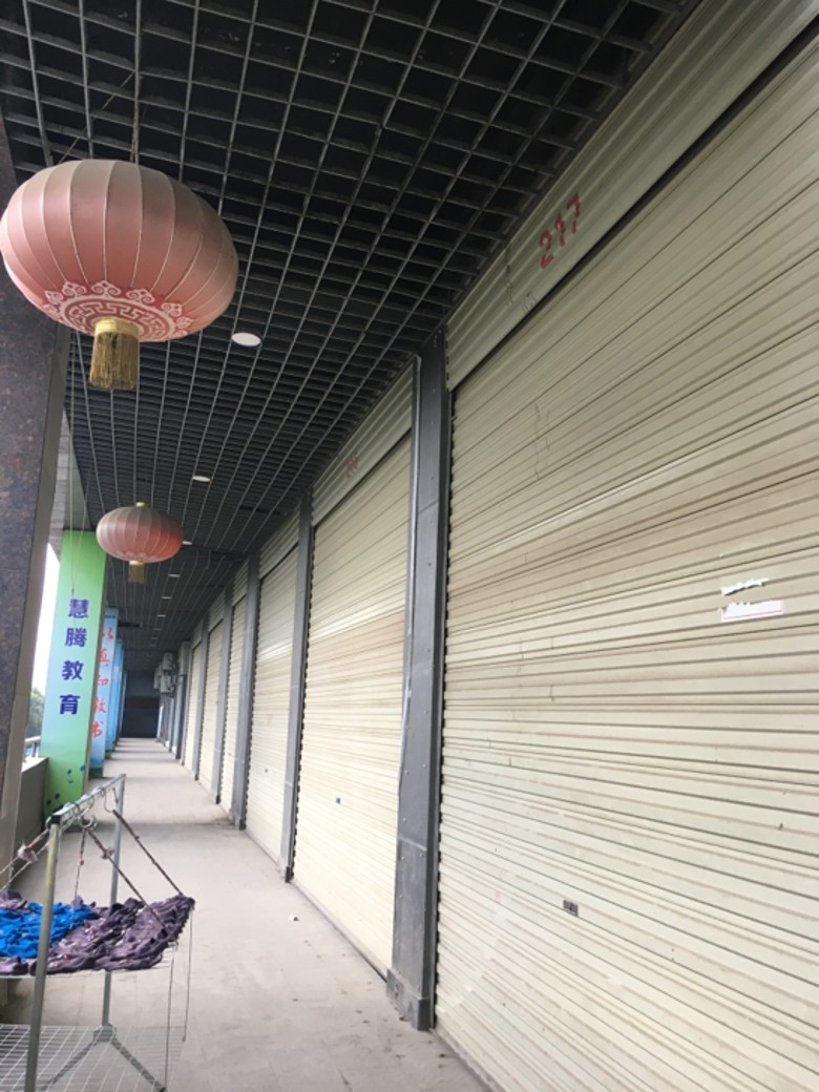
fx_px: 915
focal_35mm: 29
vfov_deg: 61.7
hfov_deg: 48.2
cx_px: 410
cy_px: 546
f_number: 2.2
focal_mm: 4.15
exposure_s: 1/33
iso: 25
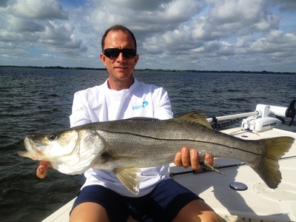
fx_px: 299
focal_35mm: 35
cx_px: 148
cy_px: 111
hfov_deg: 52.6
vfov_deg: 40.7
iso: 50
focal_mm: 4.28
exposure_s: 1/3247
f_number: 2.4
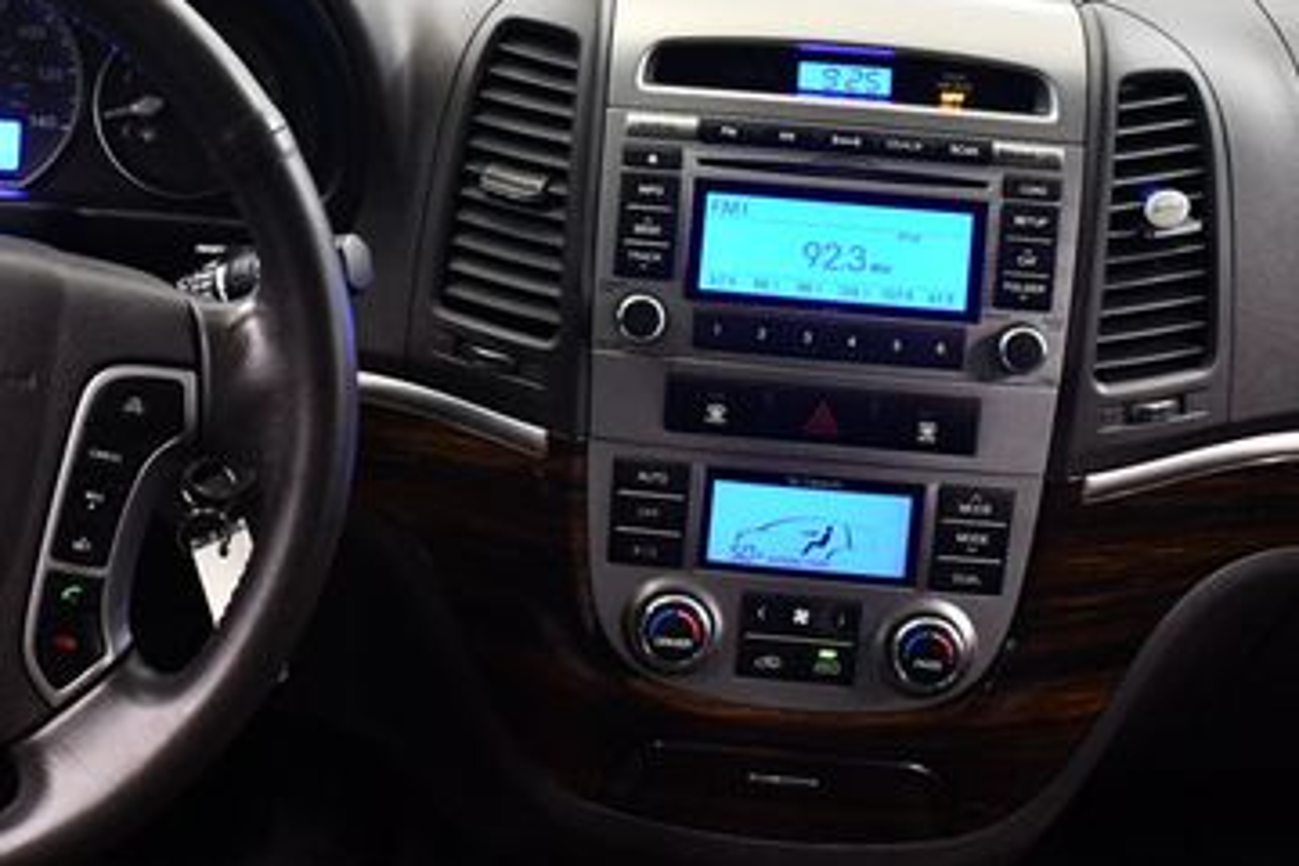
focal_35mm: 64
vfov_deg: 21.1
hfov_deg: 31.0
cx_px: 375
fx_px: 2309
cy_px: 271
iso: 3200
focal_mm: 18
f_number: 3.5
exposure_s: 1/100
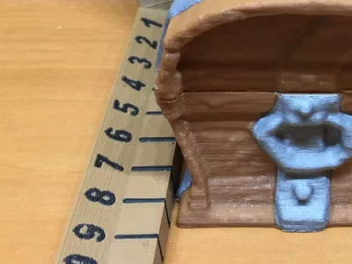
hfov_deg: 30.7
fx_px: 620
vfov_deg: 23.2
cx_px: 296
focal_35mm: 61
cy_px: 9
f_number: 2.2
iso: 125
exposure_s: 1/15
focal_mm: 4.15
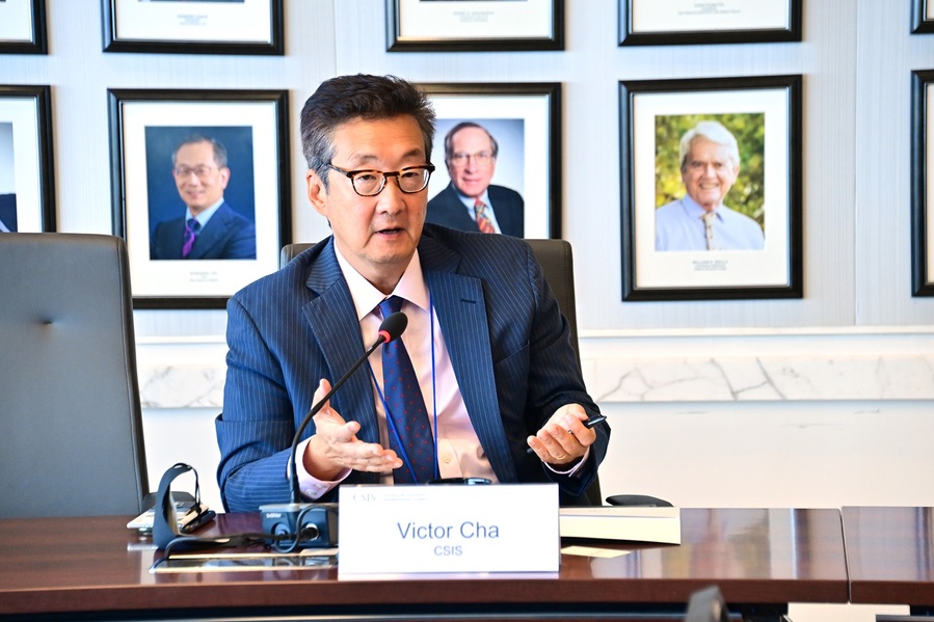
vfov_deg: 8.6
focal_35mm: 160
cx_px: 467
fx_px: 4150
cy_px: 311
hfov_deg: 12.8
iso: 4000
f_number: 5.6
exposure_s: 1/320
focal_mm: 160
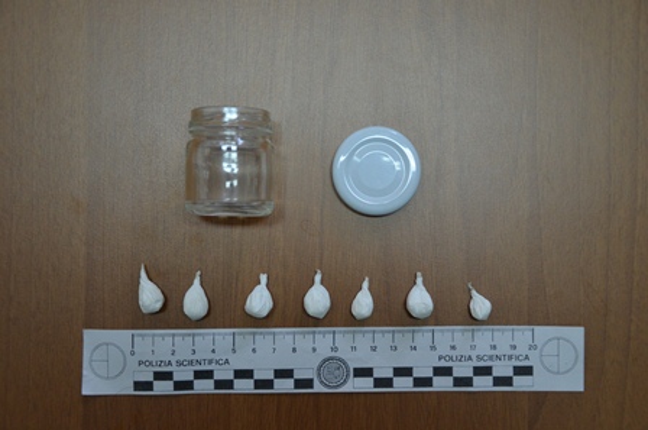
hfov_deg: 37.9
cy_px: 215
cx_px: 324
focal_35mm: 52
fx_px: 943
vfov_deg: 25.7
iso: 560
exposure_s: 1/60
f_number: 4.5
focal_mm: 35
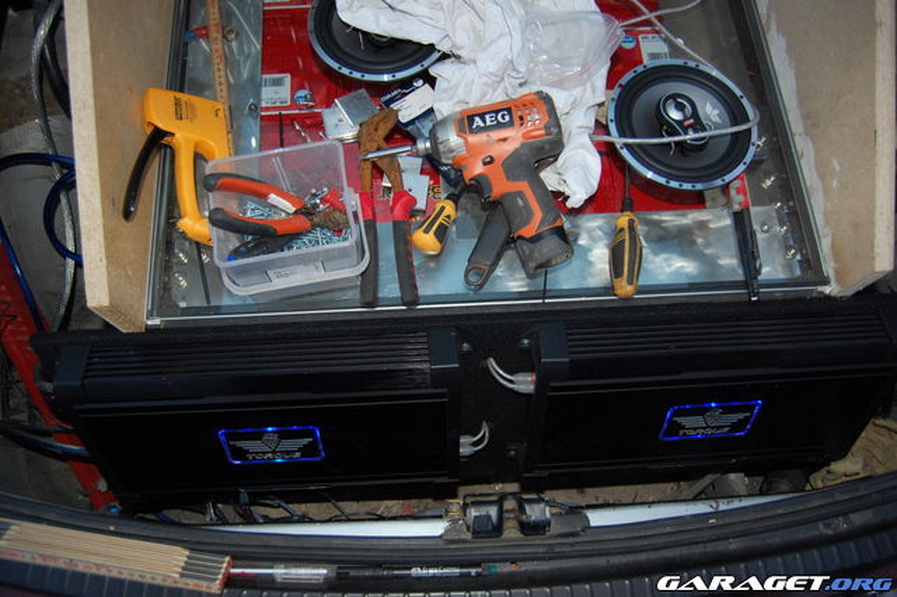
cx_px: 448
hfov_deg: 67.4
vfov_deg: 47.9
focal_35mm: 27
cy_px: 298
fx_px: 672
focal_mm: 18
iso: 400
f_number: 3.5
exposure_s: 1/60
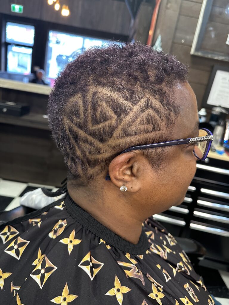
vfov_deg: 71.6
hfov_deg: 56.8
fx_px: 212
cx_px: 114
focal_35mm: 24
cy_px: 152
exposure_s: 1/60
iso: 320
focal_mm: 6.86
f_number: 1.78
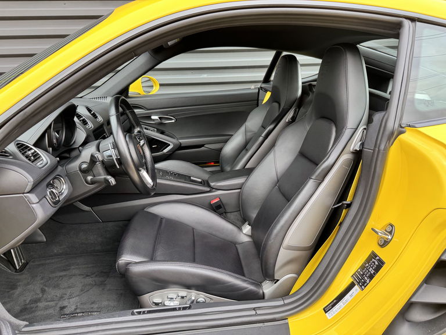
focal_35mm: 24
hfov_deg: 71.6
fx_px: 309
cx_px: 223
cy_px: 168
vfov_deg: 56.8
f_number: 1.78
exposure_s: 1/121
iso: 125
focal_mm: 6.76
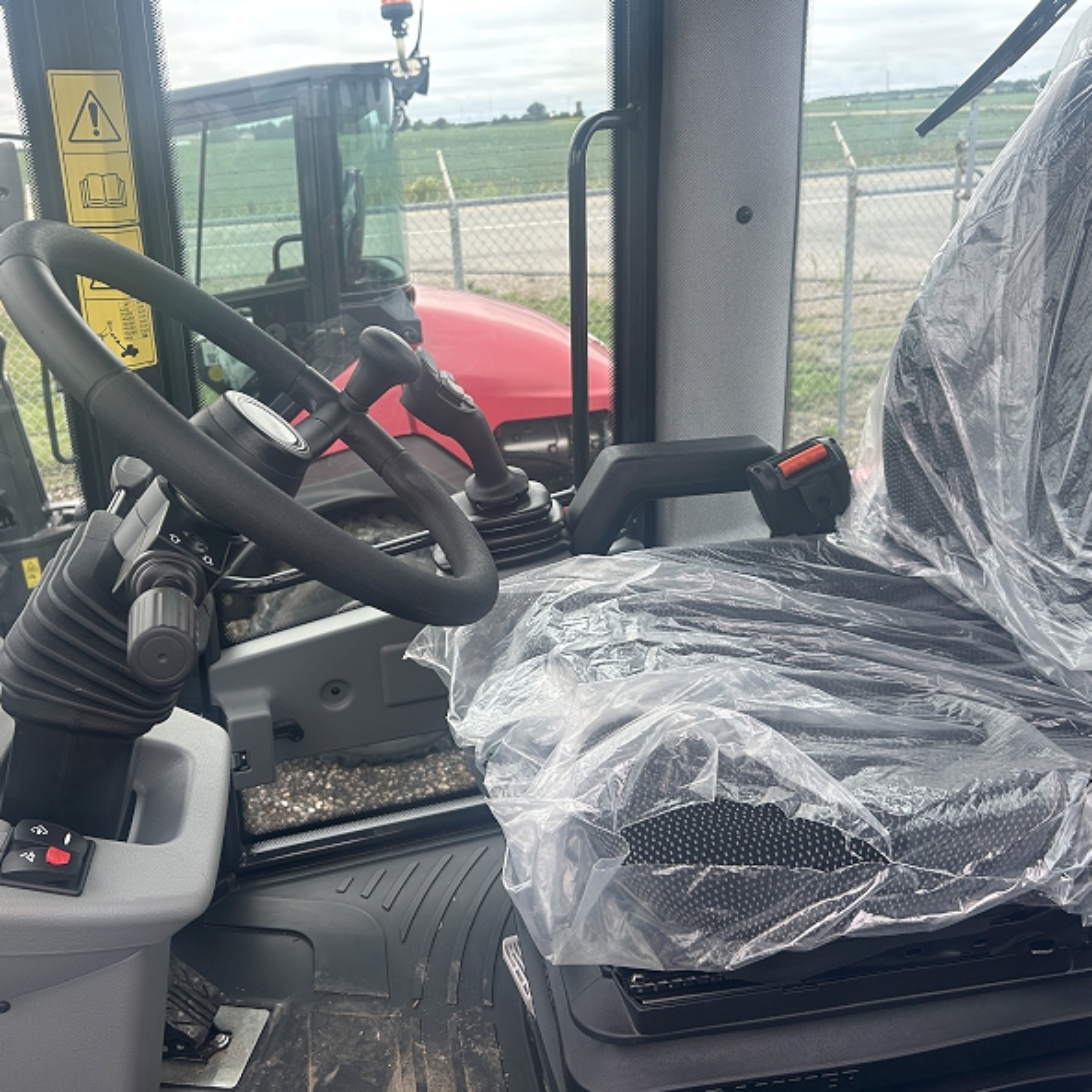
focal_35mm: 31
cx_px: 494
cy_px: 551
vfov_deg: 52.5
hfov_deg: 52.4
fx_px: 1106
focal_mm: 5.7
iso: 40
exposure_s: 1/182
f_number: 1.5
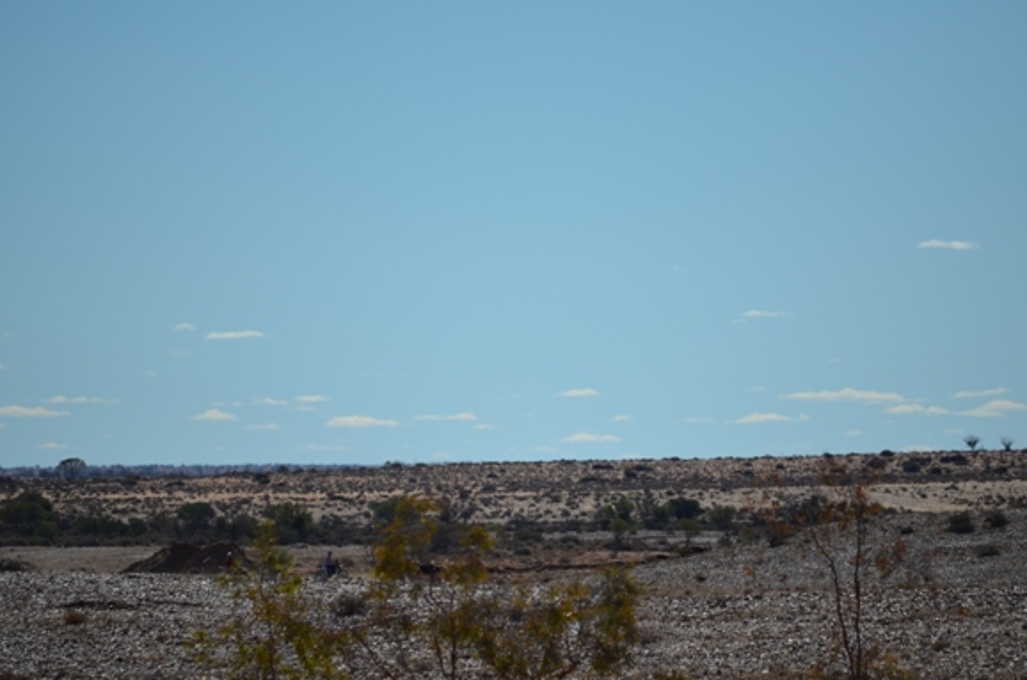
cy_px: 373
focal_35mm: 332
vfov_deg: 4.1
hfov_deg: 6.2
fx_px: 9453
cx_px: 540
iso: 200
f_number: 6.3
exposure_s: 1/2500
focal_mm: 200
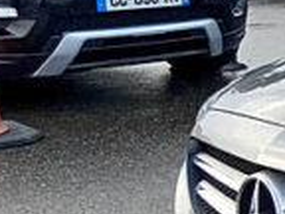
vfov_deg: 10.6
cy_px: 159
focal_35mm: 139
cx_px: 730
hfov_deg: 11.3
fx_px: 1144
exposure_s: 1/120
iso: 165
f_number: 1.8
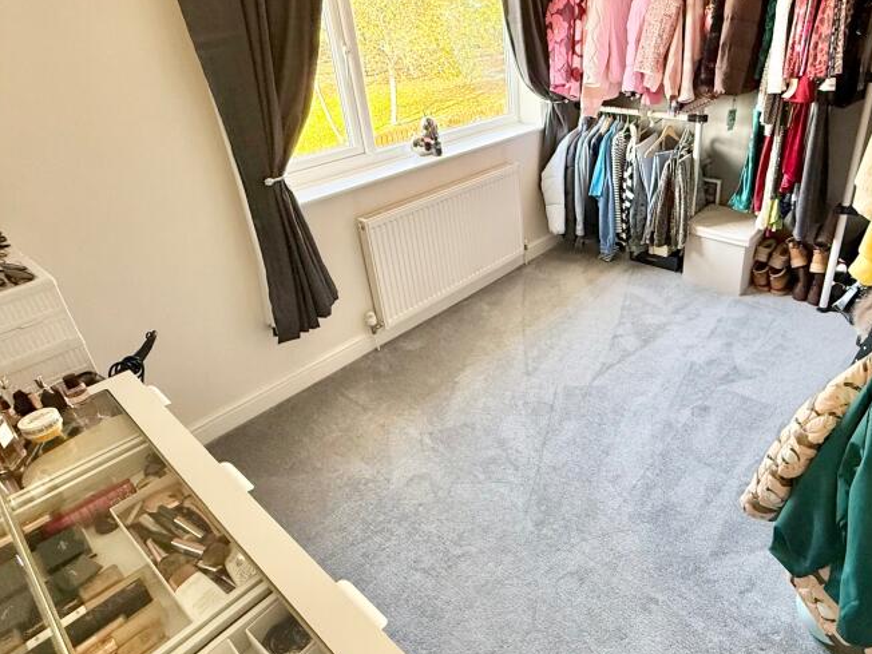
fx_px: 554
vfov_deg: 60.6
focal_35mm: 22
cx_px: 546
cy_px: 265
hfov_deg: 75.0
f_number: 2.2
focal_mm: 2.22
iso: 250
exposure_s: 1/99
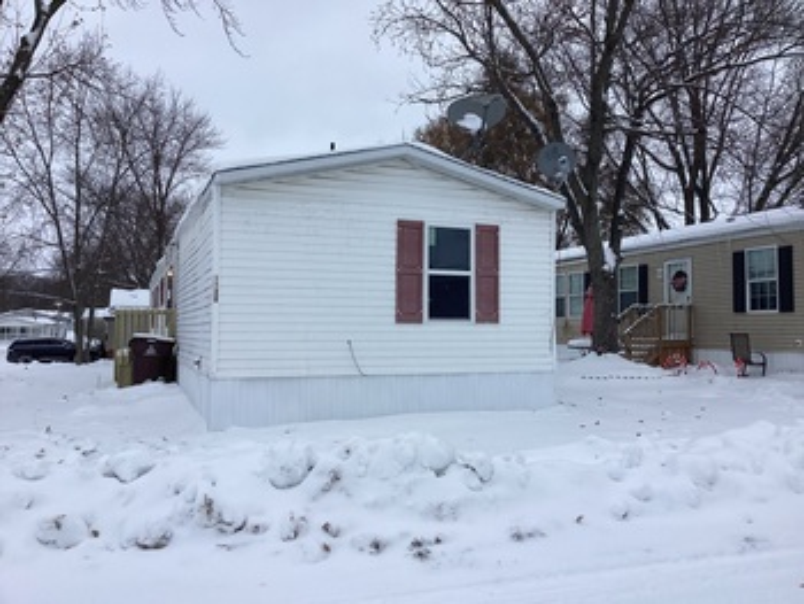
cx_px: 402
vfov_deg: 45.5
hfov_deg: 58.3
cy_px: 302
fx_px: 721
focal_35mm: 31
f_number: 2.4
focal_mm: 3.3
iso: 25
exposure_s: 1/1335
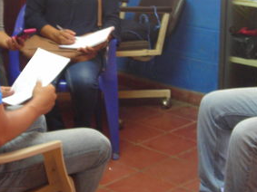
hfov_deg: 22.8
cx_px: 114
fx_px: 638
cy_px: 71
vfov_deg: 17.1
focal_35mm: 86
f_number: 3.2
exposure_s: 1/3.1
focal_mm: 6.3
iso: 200
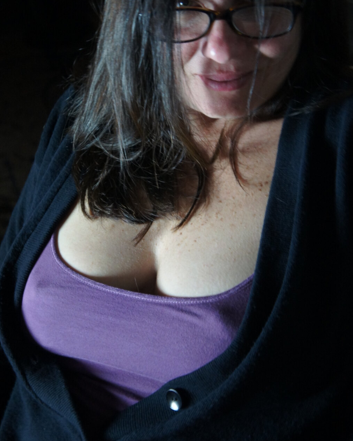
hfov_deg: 23.5
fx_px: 849
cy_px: 209
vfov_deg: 29.1
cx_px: 175
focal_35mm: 65
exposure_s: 1/2
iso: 1600
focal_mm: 38
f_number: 4.5
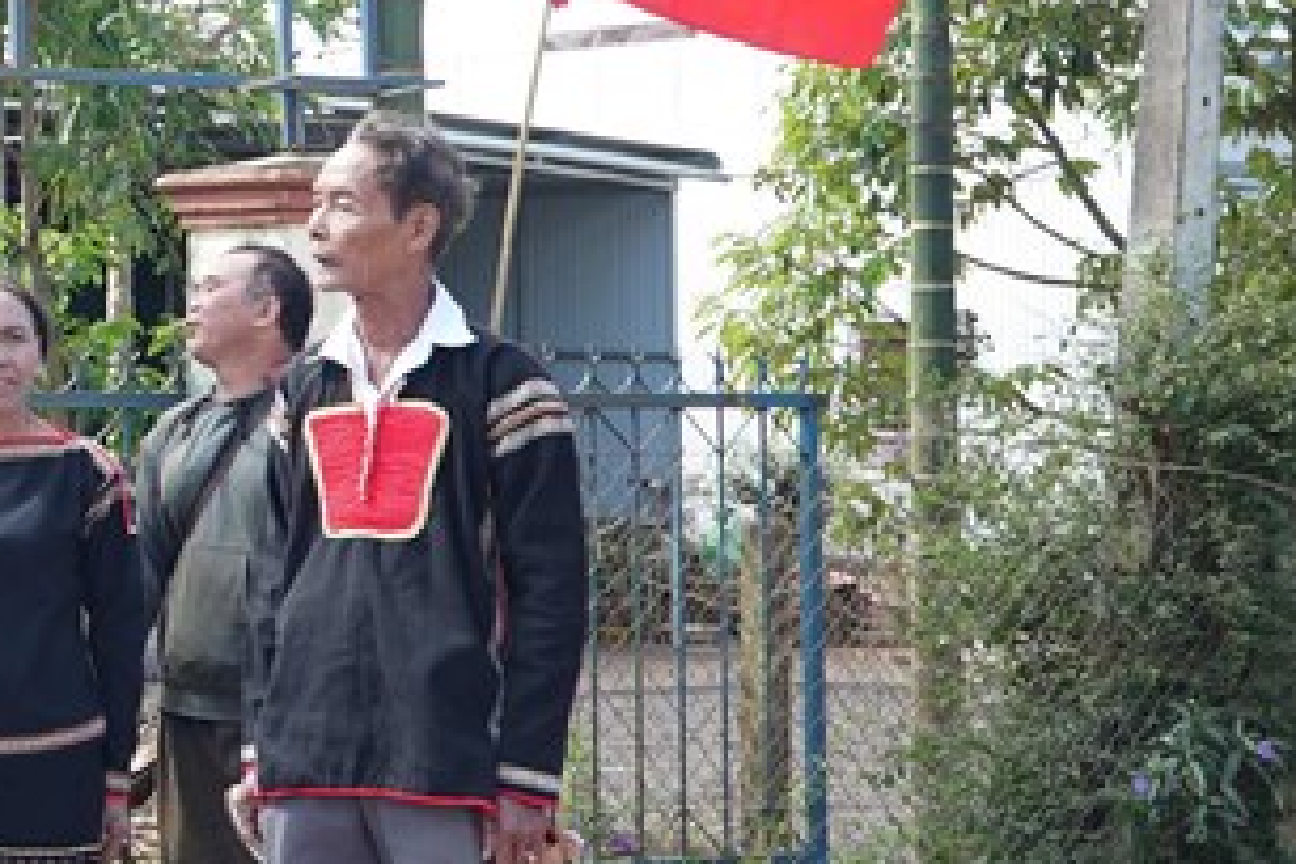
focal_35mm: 81
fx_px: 2916
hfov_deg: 22.8
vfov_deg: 16.8
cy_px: 197
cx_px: -301
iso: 100
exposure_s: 1/80
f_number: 5
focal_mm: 21
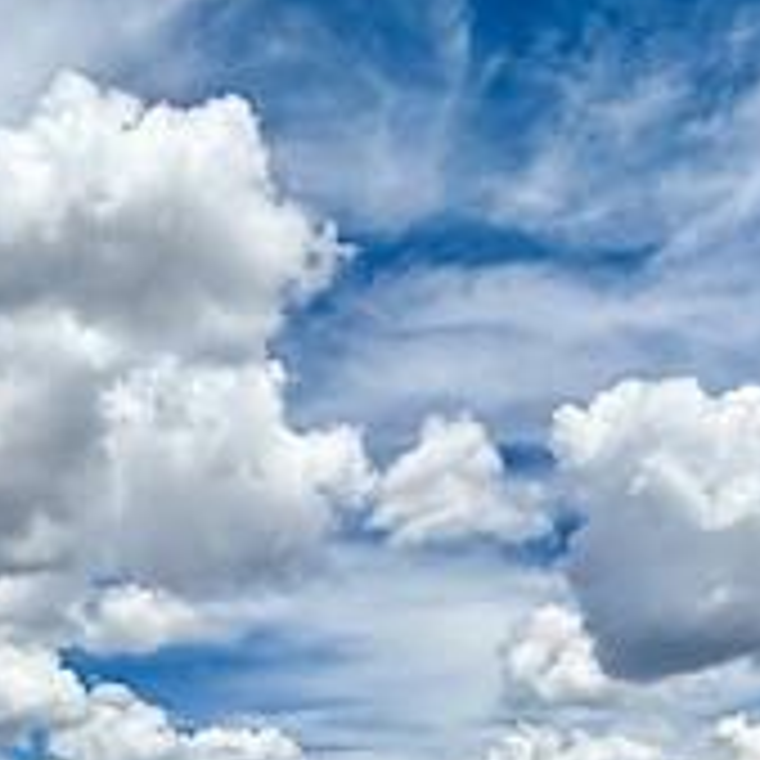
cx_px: -27
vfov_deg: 27.1
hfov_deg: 28.8
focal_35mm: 55
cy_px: 933
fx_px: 1366
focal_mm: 2.22
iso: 50
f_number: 2.2
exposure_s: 1/4425
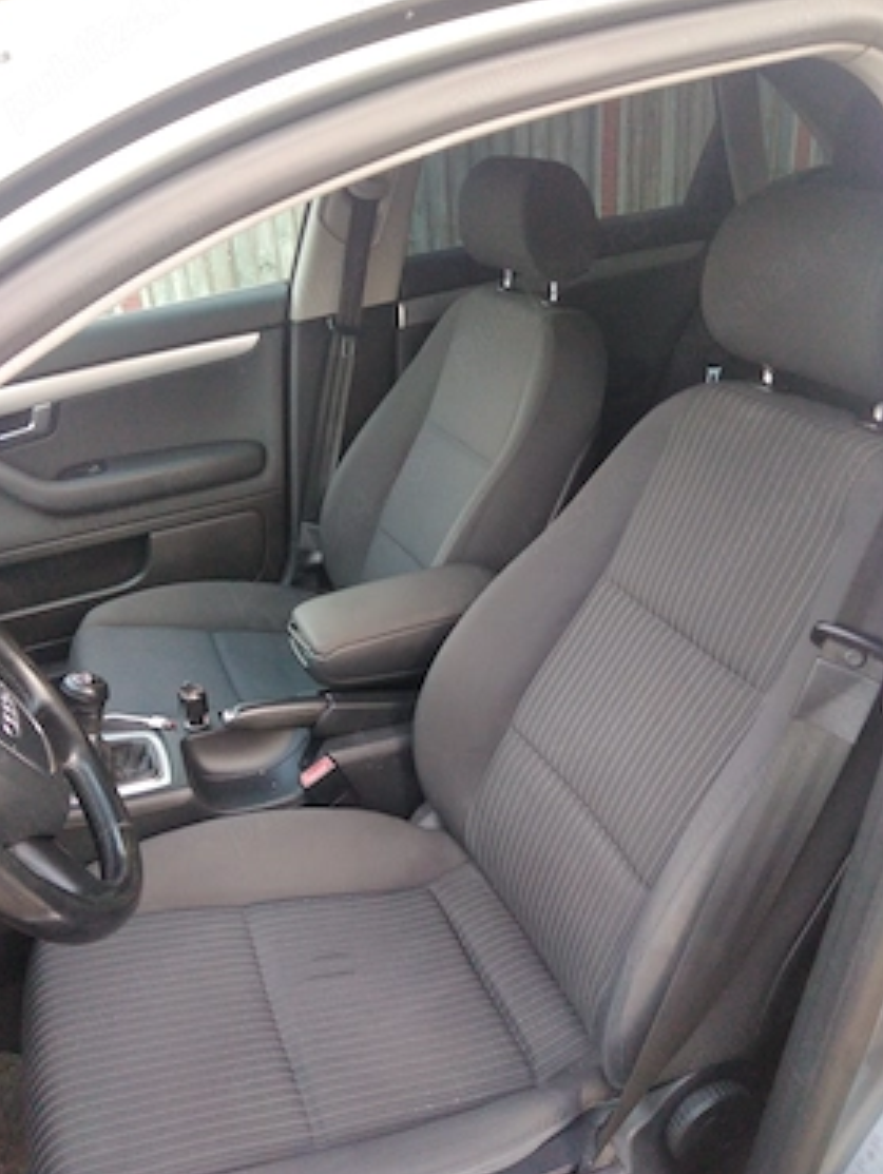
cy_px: 582
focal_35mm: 28
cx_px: 437
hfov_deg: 49.8
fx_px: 951
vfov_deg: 63.4
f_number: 1.8
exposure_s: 1/25
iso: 290
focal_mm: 3.6
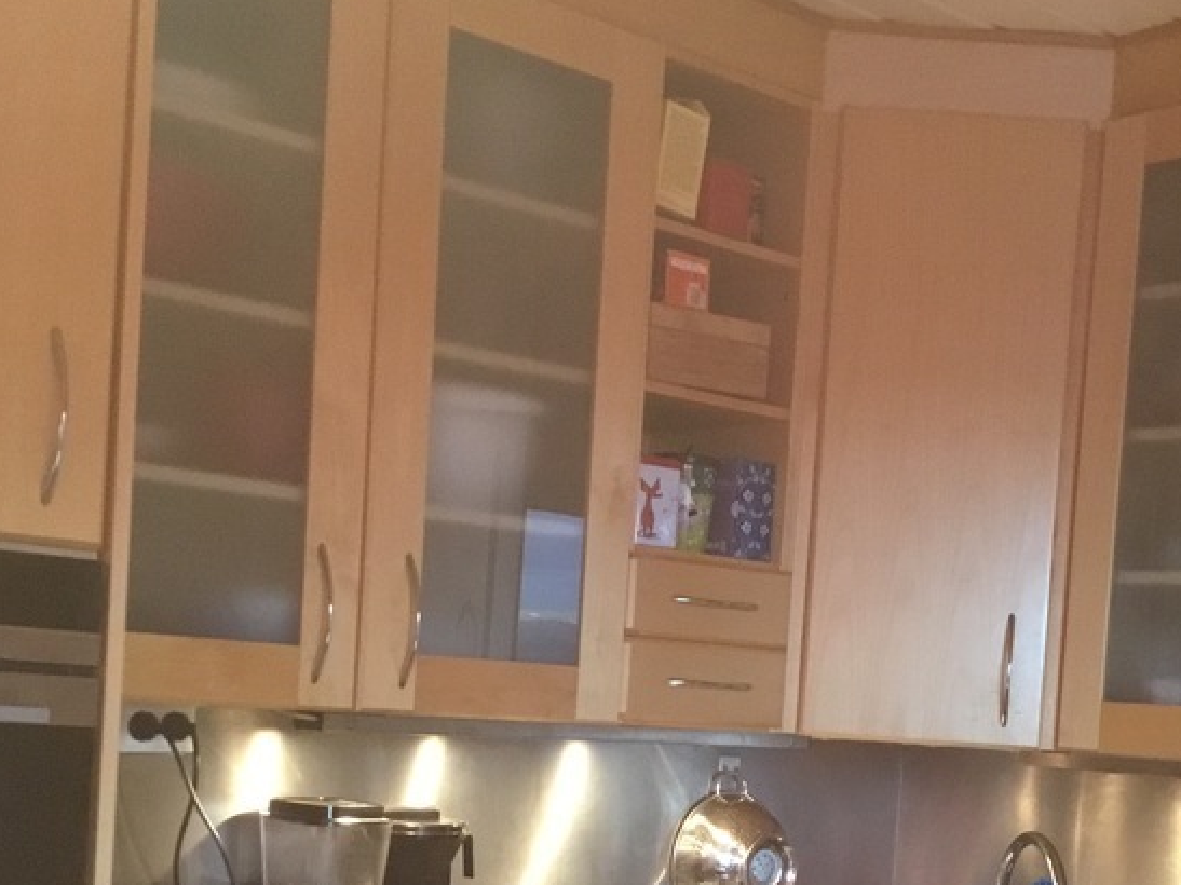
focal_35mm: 58
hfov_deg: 32.9
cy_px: 779
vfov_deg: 24.6
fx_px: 1978
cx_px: 816
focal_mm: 3.3
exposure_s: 1/33
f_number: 2.4
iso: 250
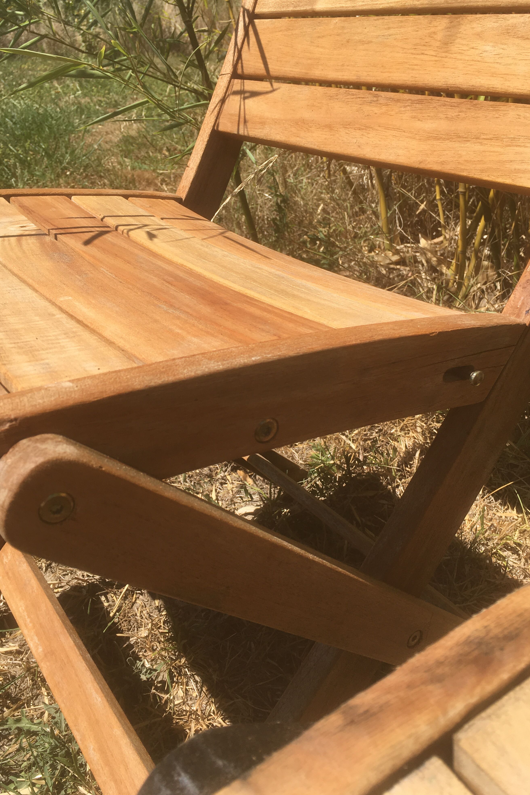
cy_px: 407
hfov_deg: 42.3
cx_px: 263
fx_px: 685
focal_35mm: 31
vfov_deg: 60.3
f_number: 2.2
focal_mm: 4.15
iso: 25
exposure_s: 1/1221
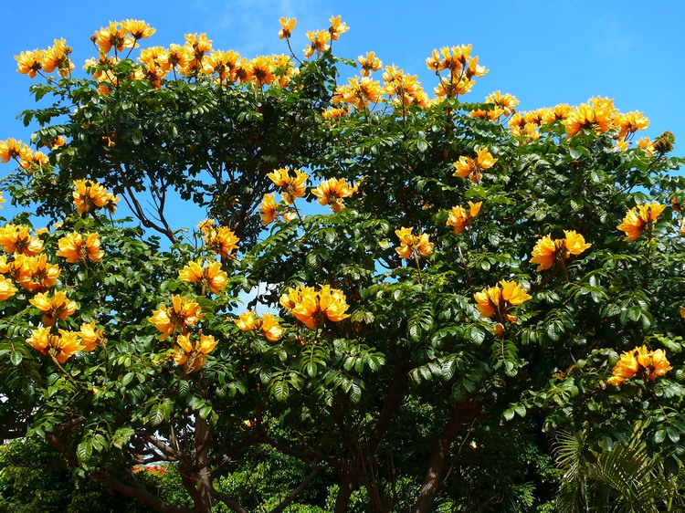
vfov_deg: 36.8
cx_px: 342
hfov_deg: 47.9
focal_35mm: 39
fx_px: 772
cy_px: 256
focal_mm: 8.3
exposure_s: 1/160
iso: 100
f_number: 4
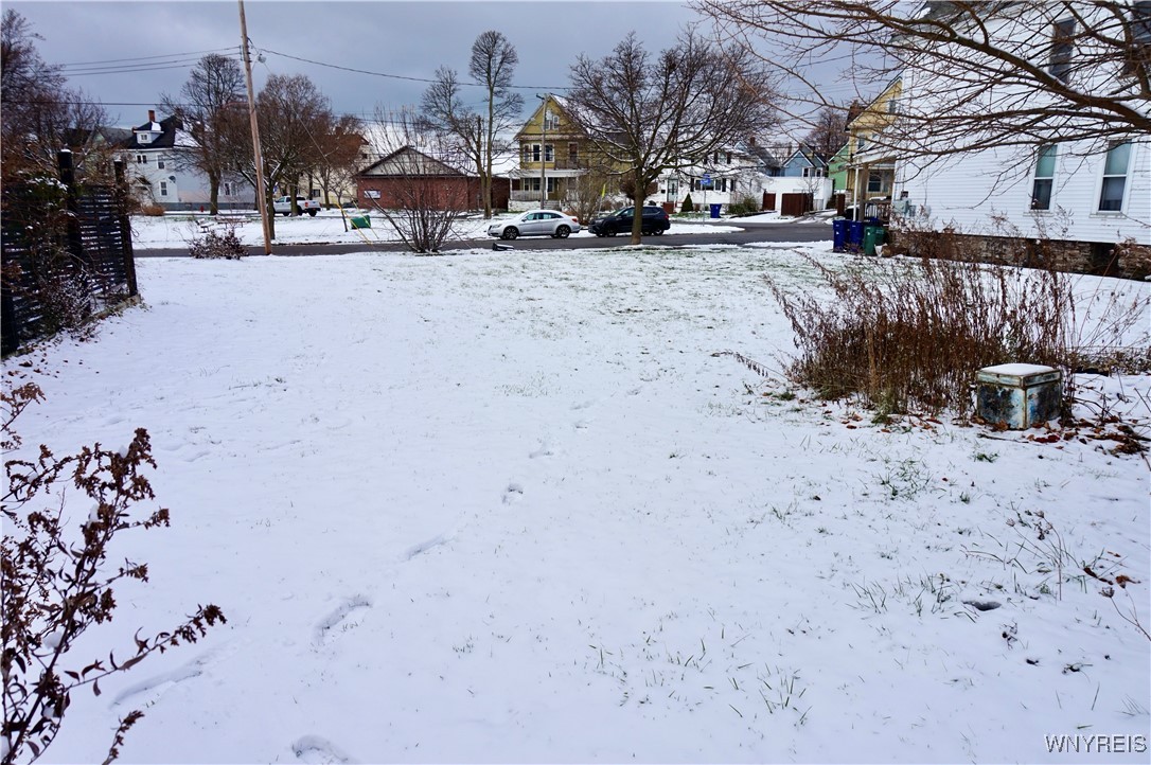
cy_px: 382
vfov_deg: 53.0
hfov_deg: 73.8
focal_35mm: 24
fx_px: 767
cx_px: 576
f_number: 9
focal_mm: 16
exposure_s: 1/80
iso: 100
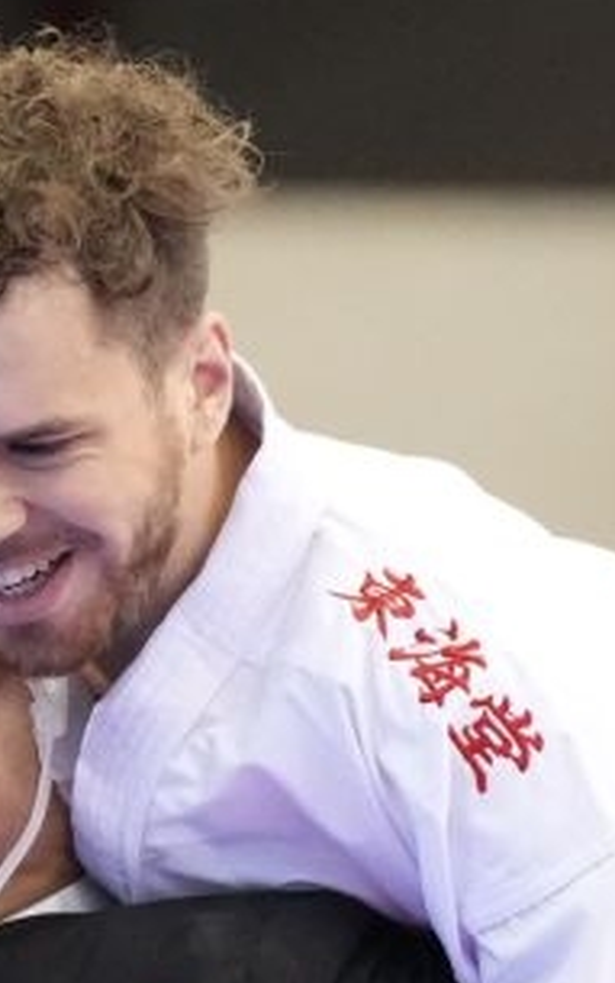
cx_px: 93
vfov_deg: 1.7
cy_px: 728
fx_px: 32189
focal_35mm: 1202
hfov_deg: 1.1
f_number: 2.8
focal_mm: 200
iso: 6400
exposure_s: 1/1000
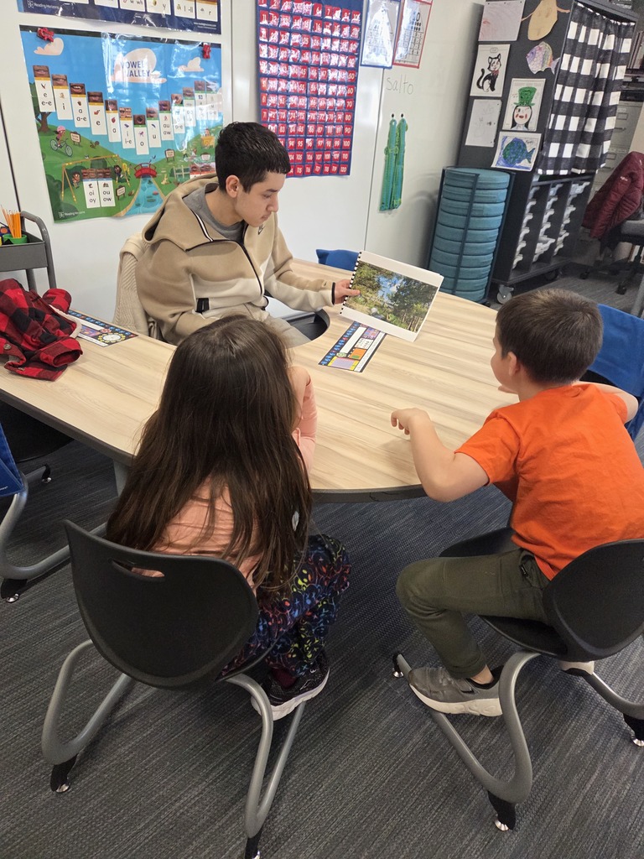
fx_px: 571
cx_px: 322
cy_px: 430
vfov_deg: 73.9
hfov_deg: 58.9
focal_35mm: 23
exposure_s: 1/120
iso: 500
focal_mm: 5.4
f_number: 1.8
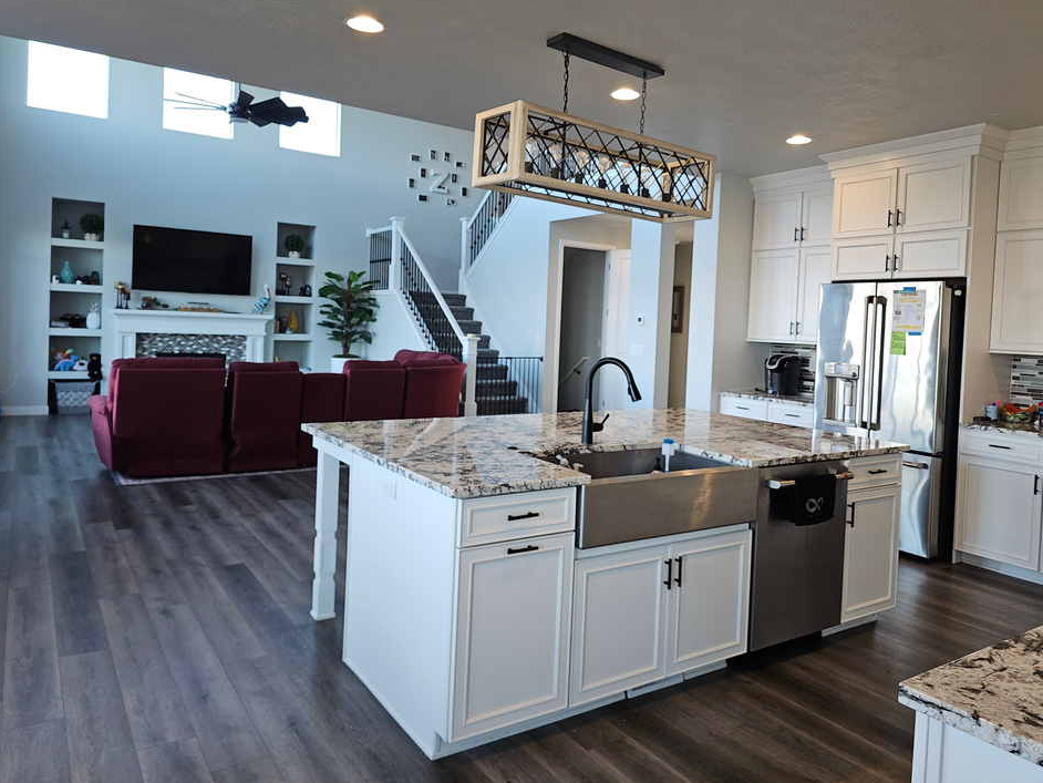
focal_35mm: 25
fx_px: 753
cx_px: 547
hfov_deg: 69.3
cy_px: 364
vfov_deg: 54.9
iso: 64
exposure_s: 1/60
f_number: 1.7
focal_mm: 6.3
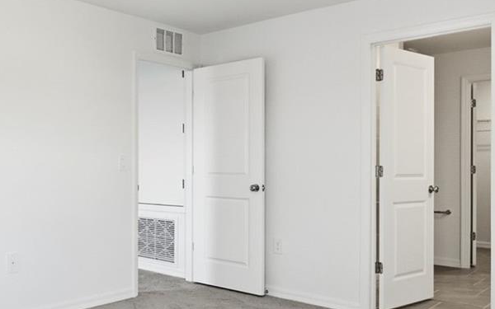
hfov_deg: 49.7
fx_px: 513
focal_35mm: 38
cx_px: 130
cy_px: 169
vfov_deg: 33.6
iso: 1000
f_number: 7.1
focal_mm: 14
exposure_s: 1/800
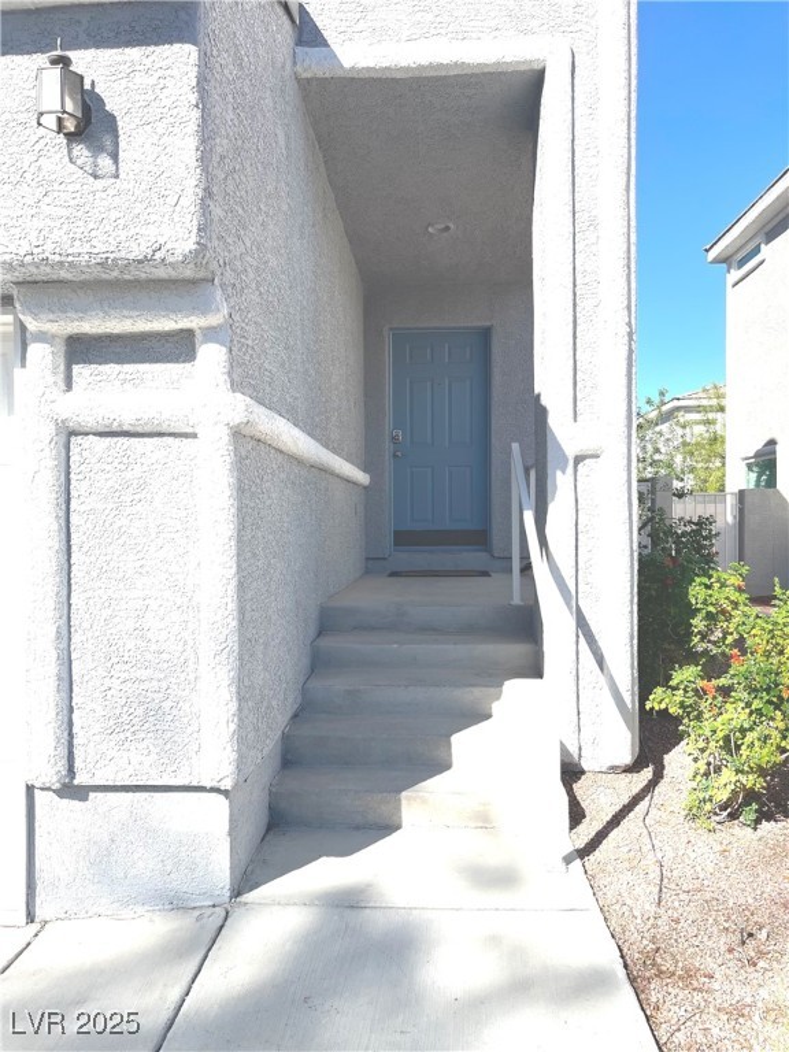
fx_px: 790
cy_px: 526
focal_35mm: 26
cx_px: 394
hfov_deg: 53.1
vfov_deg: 67.3
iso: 50
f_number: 1.6
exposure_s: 1/5076
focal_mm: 5.1
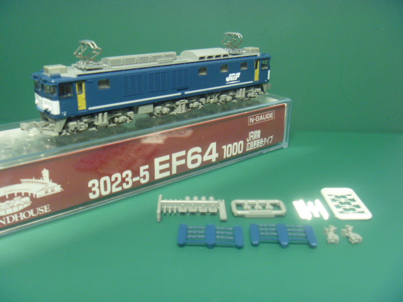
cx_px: 202
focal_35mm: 35
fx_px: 407
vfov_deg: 40.7
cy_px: 151
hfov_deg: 52.6
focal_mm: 6.3
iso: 400
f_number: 3.5
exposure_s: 1/15
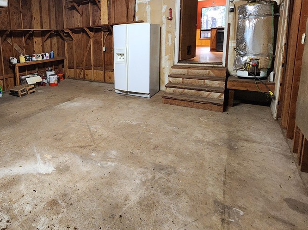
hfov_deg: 75.5
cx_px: 75
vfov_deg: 63.7
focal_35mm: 20
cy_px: 71
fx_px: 178
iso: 640
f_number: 2.2
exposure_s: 1/24
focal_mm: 2.2
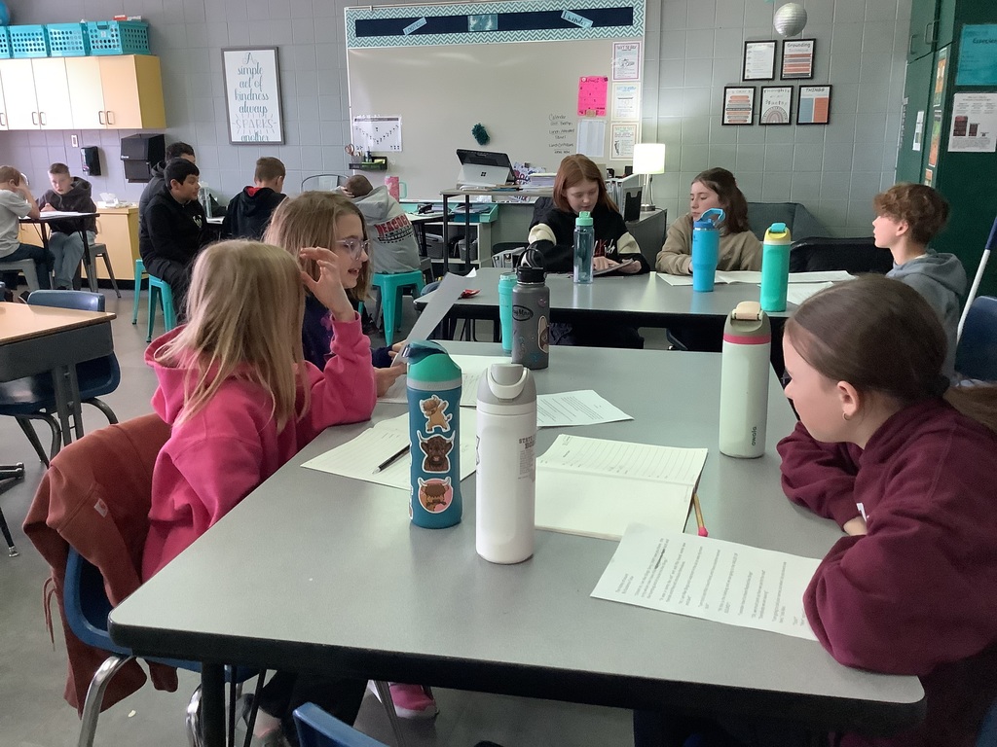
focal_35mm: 31
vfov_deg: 45.4
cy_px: 374
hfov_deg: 58.4
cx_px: 498
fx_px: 893
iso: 320
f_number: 2.4
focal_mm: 3.3
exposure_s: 1/40
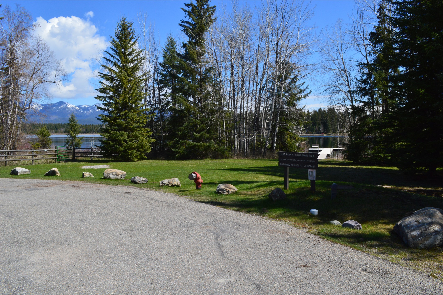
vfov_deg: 43.5
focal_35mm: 30
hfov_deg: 62.0
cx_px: 222
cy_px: 148
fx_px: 369
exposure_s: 1/400
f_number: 11
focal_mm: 20
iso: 400
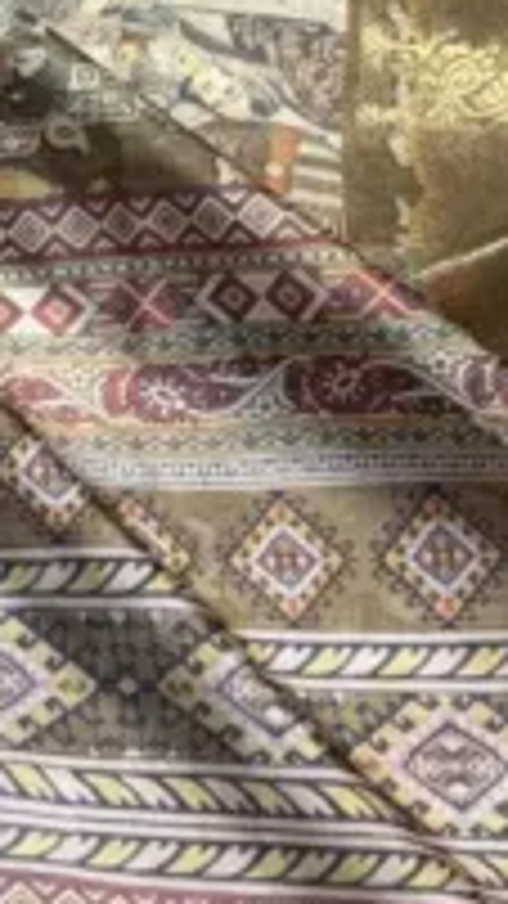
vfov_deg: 16.9
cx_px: -715
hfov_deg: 8.7
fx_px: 3043
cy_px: 600
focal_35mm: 127
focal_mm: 5.96
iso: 32
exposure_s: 1/100
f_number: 1.6
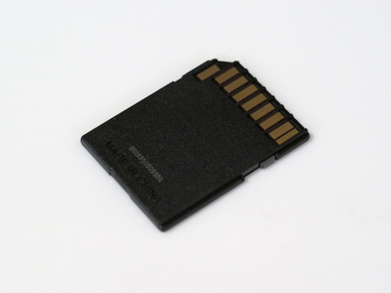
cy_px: 146
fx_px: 1355
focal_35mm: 120
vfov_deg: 12.3
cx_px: 196
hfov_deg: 16.4
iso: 4000
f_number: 5.6
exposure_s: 1/125
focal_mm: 60
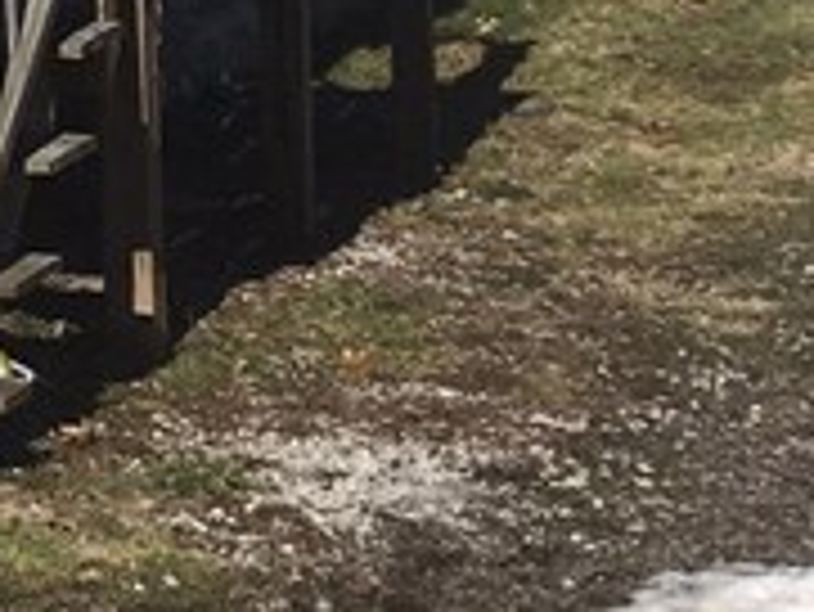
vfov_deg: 8.8
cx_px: -1336
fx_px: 3859
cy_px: -315
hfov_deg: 10.0
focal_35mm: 164
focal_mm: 4.15
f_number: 2.2
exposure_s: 1/3344
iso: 25
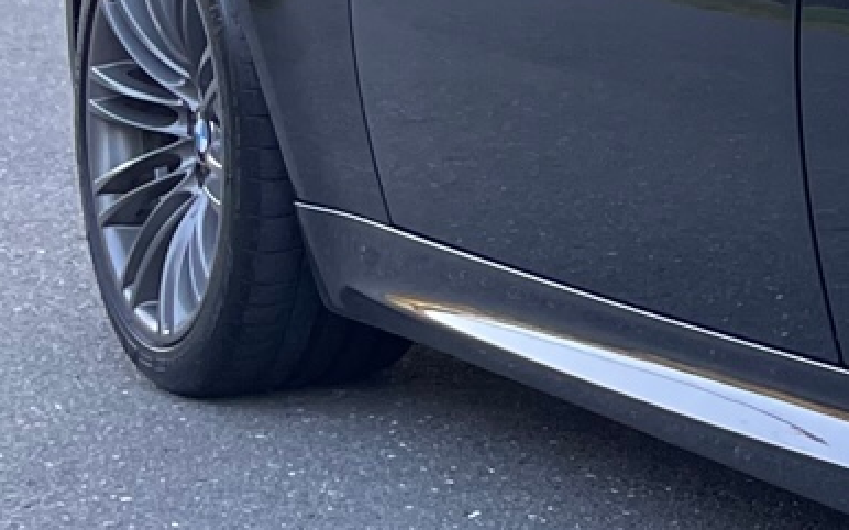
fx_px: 3331
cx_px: 1999
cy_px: -18
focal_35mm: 144
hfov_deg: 11.9
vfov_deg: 9.0
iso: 64
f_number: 1.6
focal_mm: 4.2
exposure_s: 1/121
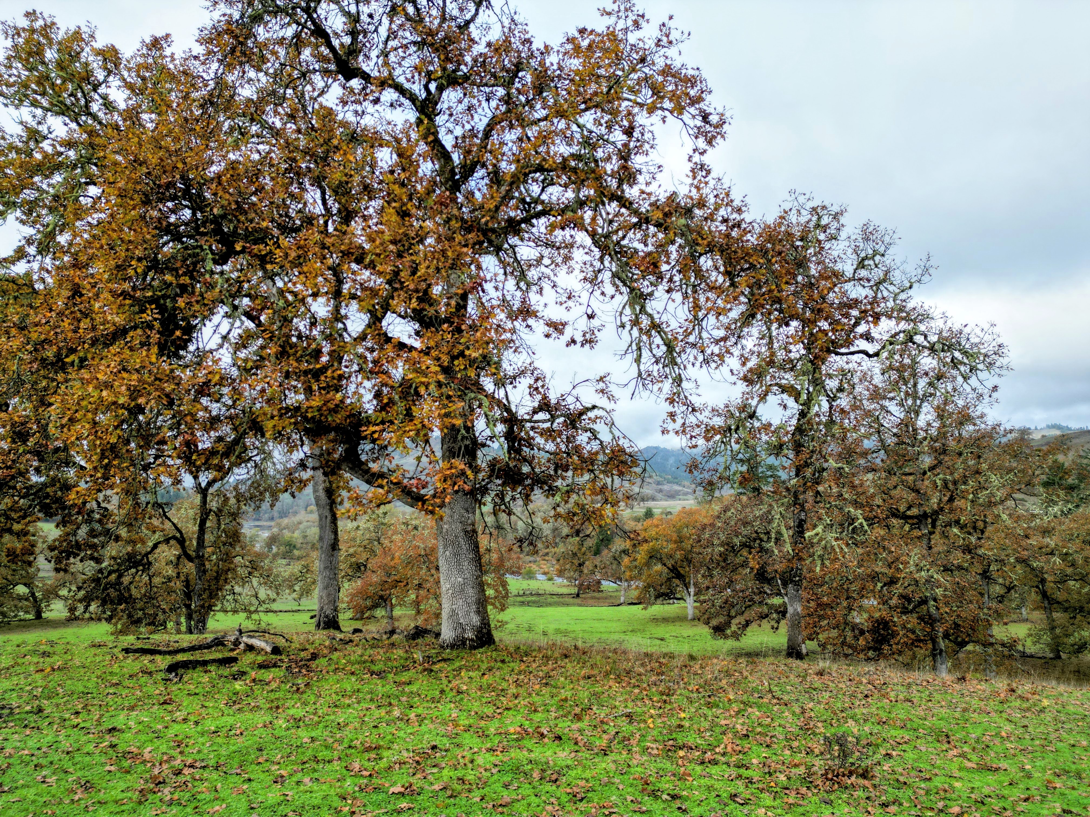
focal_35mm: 24
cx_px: 545
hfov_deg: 71.6
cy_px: 408
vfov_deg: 56.8
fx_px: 756
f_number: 1.7
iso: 130
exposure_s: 1/1500
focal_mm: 6.72
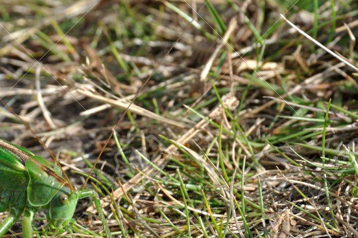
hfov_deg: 7.6
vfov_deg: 5.1
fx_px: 2682
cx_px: 37
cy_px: 139
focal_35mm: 270
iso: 200
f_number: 11
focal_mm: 90
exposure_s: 1/200
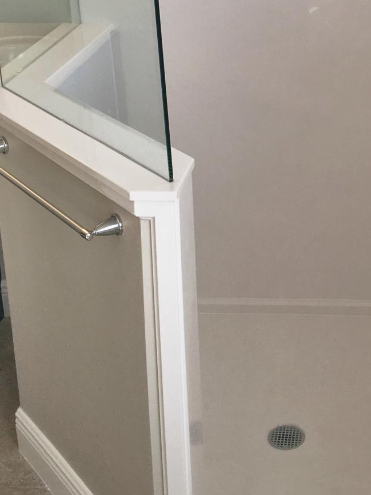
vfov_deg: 27.9
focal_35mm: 67
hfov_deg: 21.5
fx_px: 958
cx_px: 317
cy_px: 49
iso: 25
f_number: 2.2
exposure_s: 1/60
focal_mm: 4.15
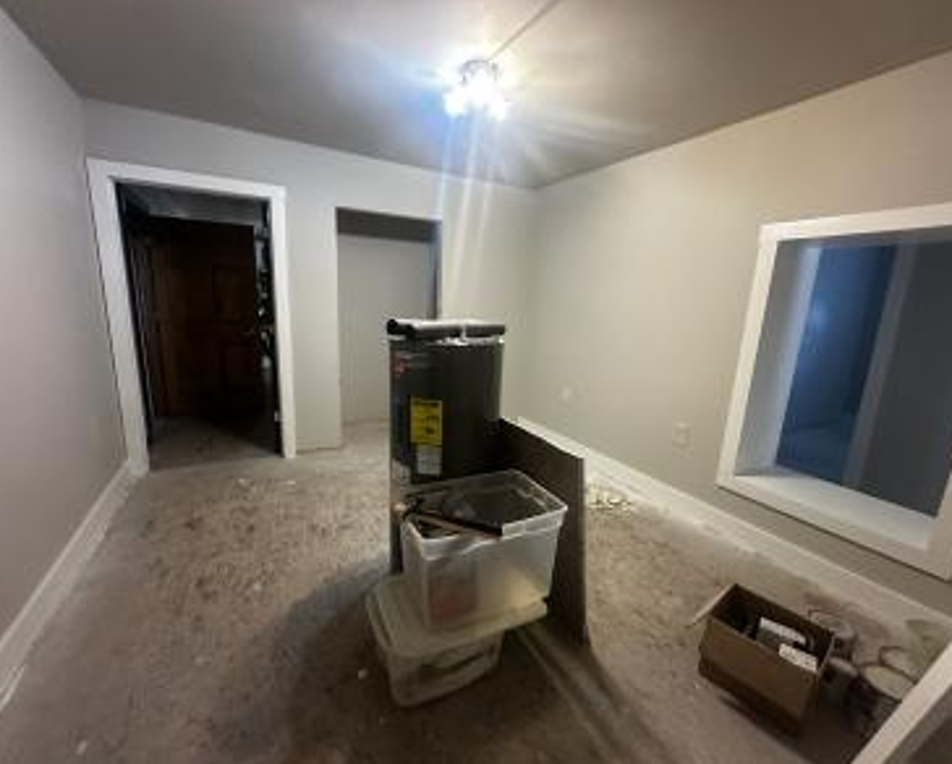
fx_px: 423
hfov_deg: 96.7
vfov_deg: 84.1
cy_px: 390
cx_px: 484
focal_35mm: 15
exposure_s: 1/60
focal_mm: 2.22
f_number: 2.2
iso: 640
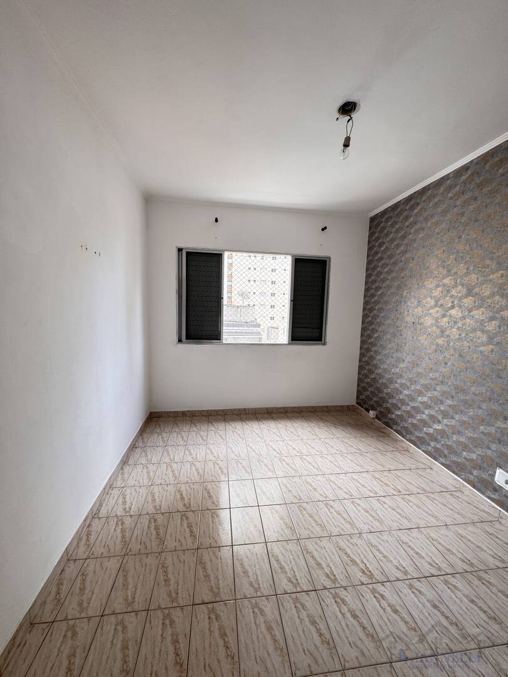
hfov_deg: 85.7
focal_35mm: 14
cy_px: 338
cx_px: 254
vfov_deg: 102.1
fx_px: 274
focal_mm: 2.22
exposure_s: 1/99
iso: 50
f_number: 2.2
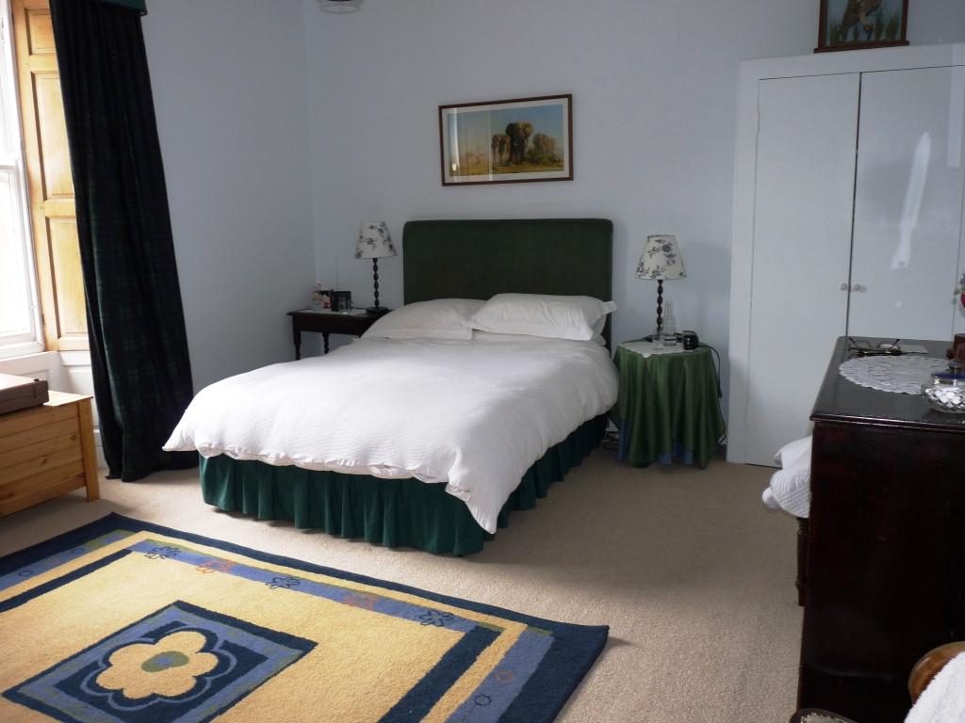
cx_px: 482
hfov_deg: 61.7
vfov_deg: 48.2
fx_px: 808
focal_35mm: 29
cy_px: 362
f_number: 3
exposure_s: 1/30
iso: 100
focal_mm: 5.2
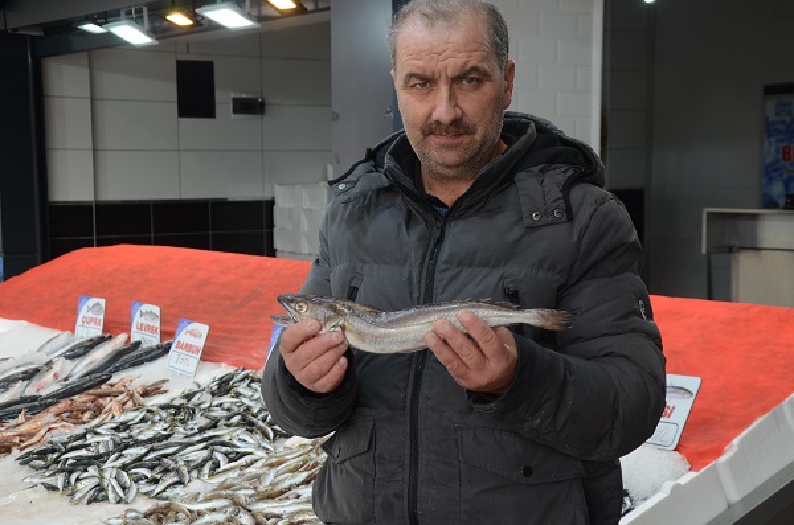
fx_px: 1386
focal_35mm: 63
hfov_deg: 32.0
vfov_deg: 21.5
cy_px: 262
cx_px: 397
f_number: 5
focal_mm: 42
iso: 200
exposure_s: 1/100
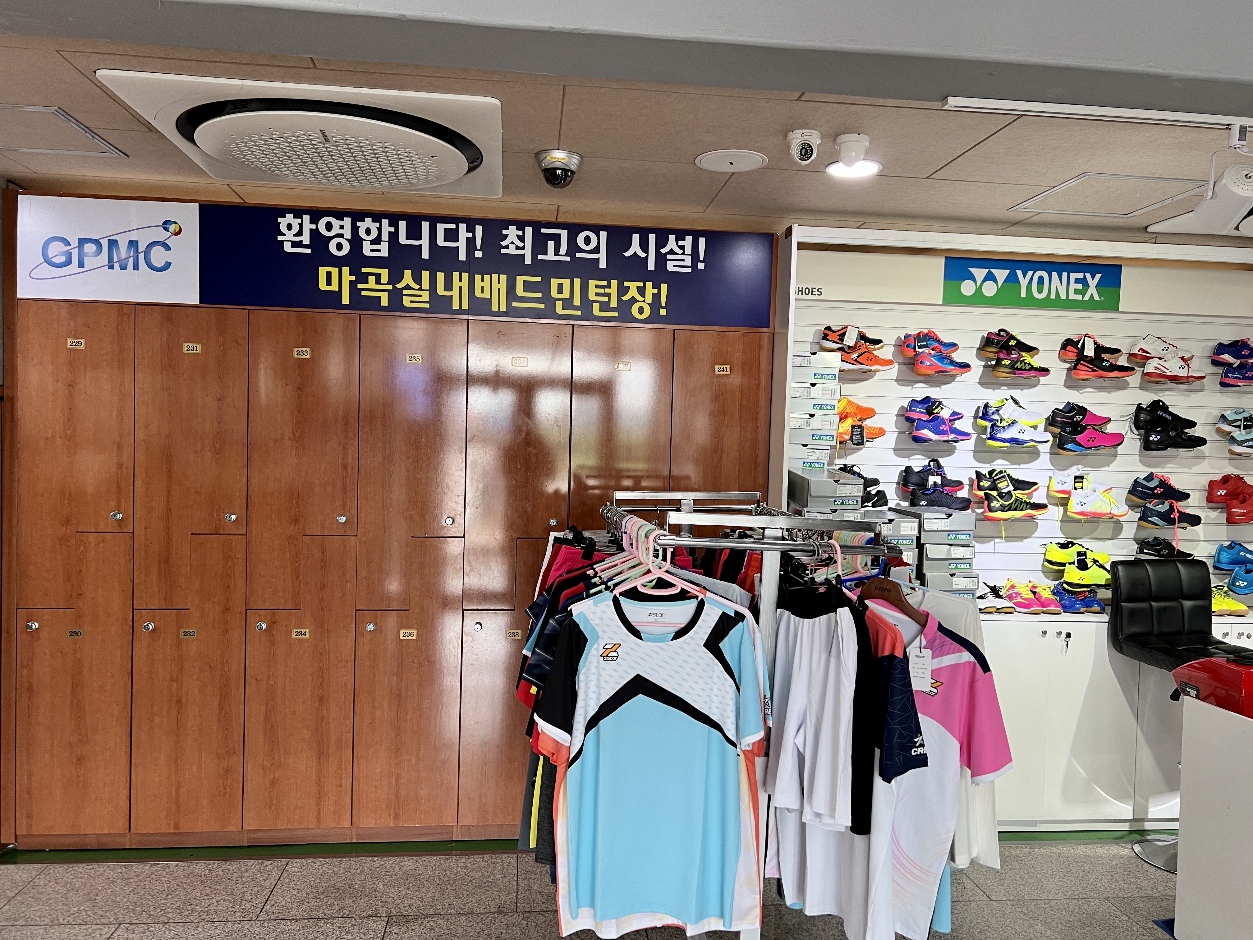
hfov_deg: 67.3
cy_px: 470
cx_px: 626
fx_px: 941
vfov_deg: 53.1
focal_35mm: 26
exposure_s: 1/60
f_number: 1.5
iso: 80
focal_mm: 5.7
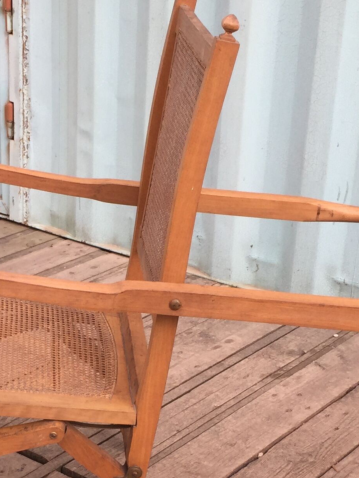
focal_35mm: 77
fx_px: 1065
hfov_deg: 19.0
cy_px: 373
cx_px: 92
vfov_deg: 25.0
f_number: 2.2
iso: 32
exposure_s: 1/434
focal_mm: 4.15
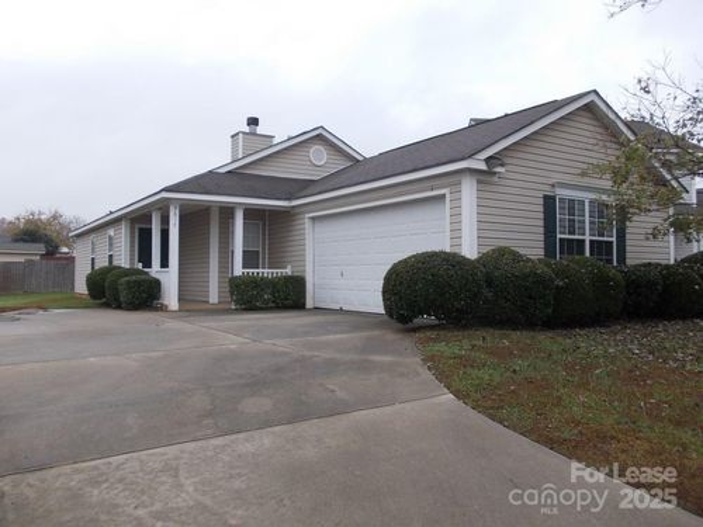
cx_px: 352
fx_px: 569
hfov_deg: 63.4
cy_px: 264
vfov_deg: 49.7
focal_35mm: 28
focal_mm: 4
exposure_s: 1/125
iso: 80
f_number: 5.4
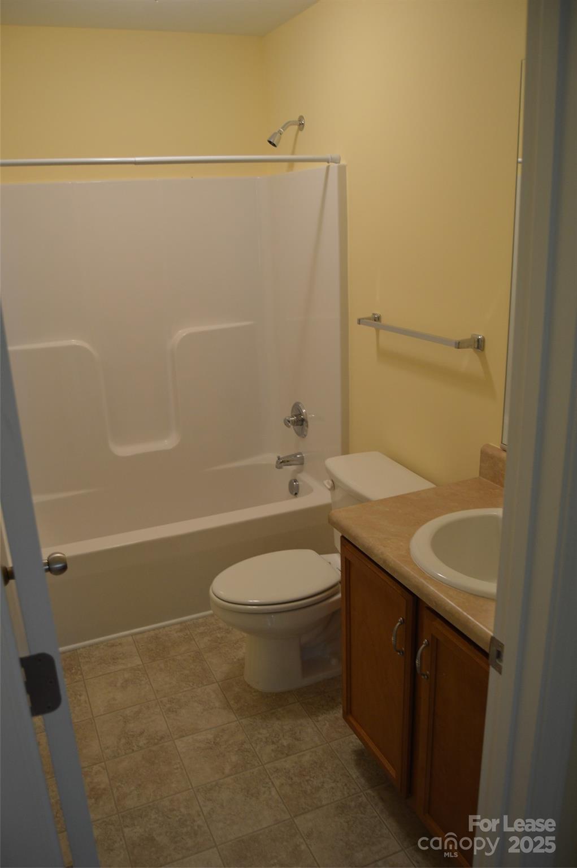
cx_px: 288
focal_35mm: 27
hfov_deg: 47.9
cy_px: 434
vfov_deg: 67.4
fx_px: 650
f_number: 3.5
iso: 400
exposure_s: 1/60
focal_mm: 18
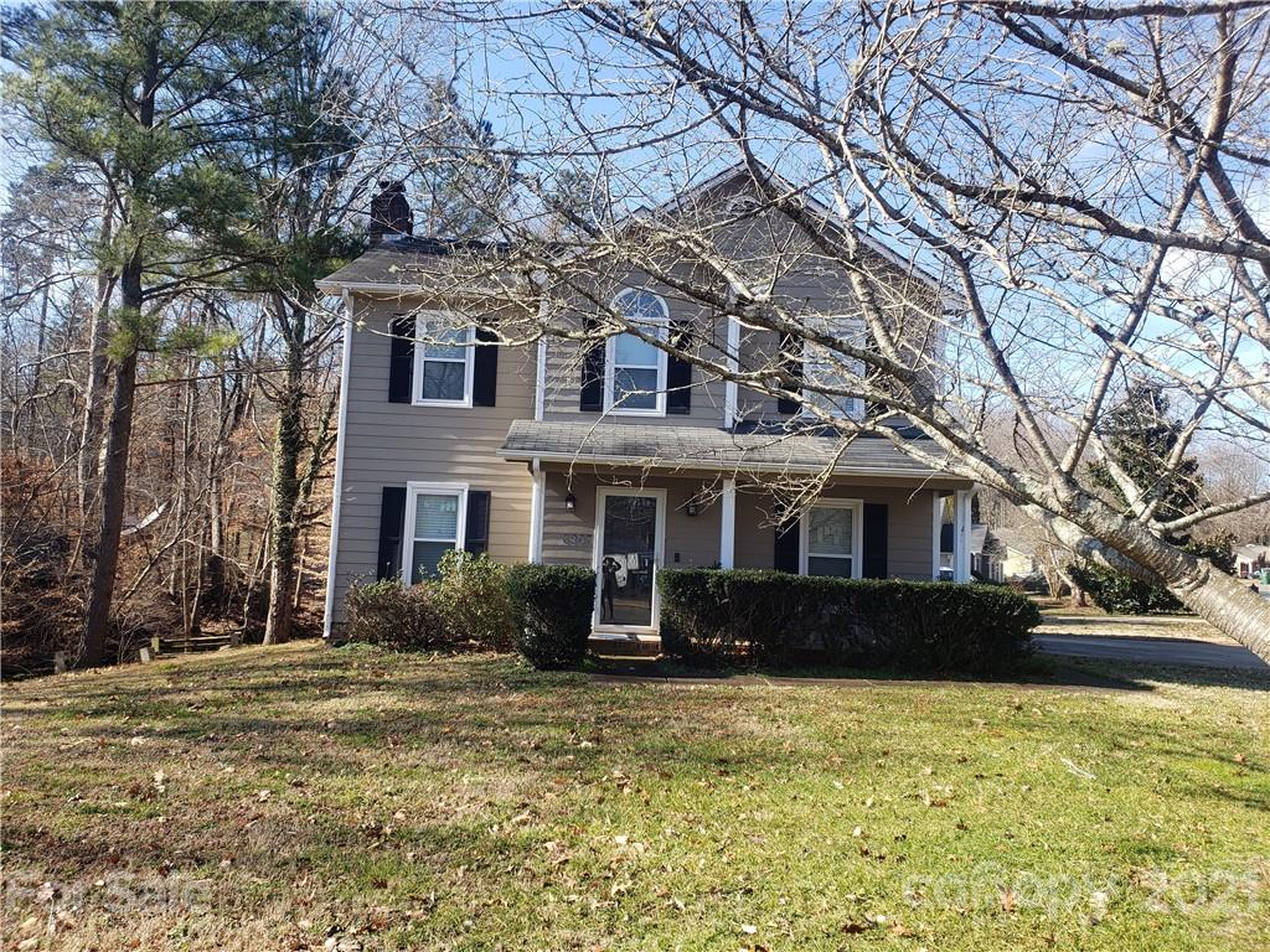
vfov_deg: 53.1
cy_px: 476
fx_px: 954
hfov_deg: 67.3
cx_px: 635
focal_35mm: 26
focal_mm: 4.3
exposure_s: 1/452
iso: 50
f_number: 2.4
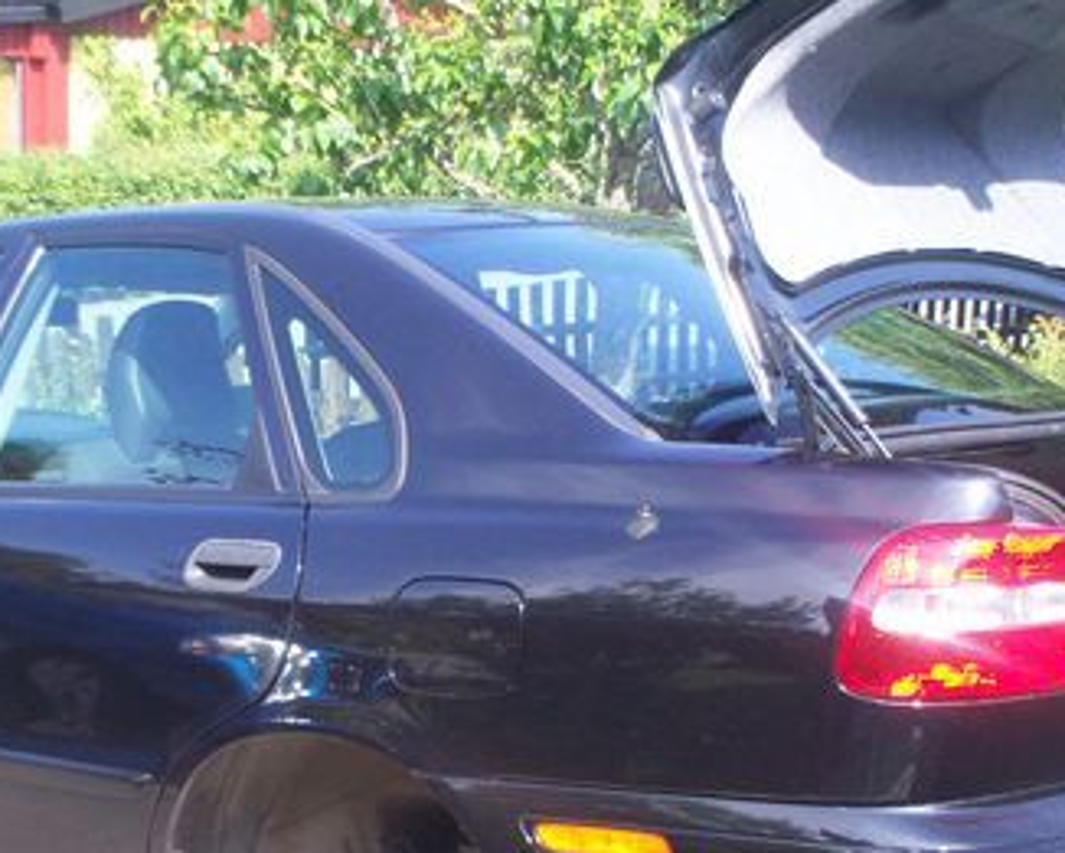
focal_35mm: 69
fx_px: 2176
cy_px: 595
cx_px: 350
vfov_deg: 22.1
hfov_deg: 27.3
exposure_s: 1/128
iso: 100
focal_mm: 6
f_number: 4.5
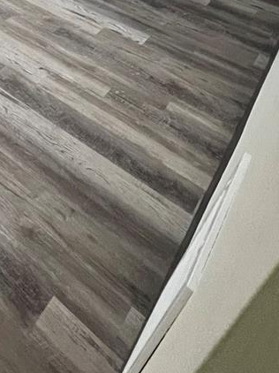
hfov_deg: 29.5
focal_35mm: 37
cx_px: -101
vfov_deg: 40.4
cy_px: -38
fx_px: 398
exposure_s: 1/60
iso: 250
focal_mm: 1.57
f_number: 1.8
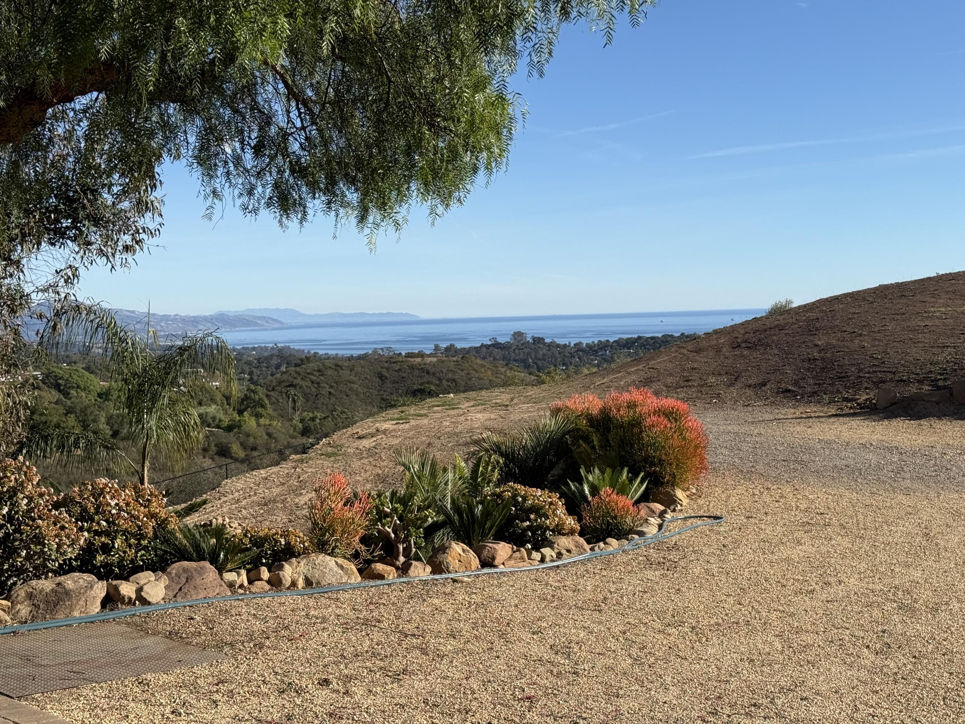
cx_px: 482
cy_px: 362
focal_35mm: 48
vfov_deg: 30.3
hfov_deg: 39.7
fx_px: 1338
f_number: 1.78
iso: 64
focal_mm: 6.76
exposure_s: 1/4098
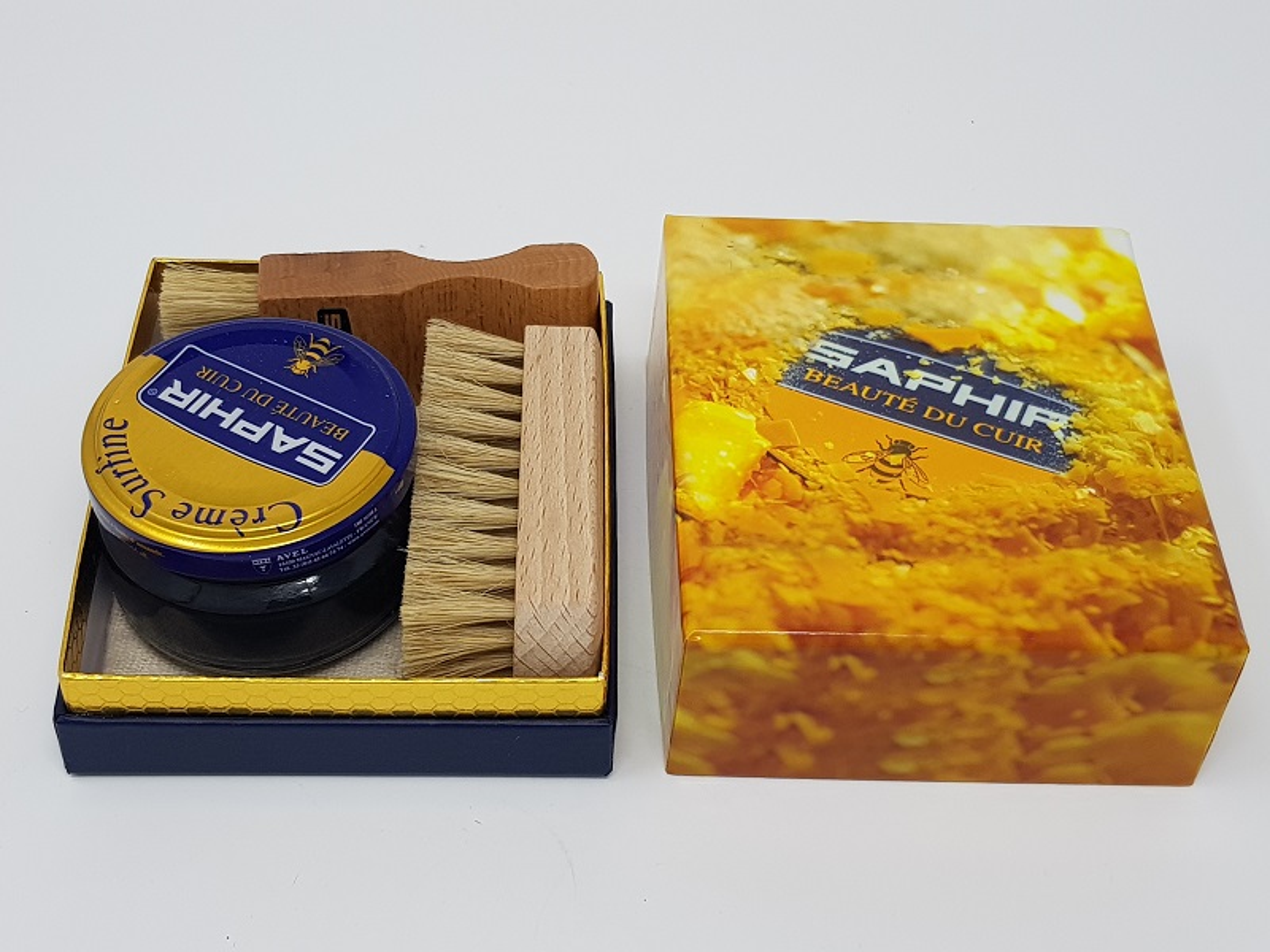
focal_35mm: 26
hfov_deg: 67.3
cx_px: 635
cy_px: 476
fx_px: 954
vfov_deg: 53.1
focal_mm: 4.2
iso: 40
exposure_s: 1/244
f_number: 1.7
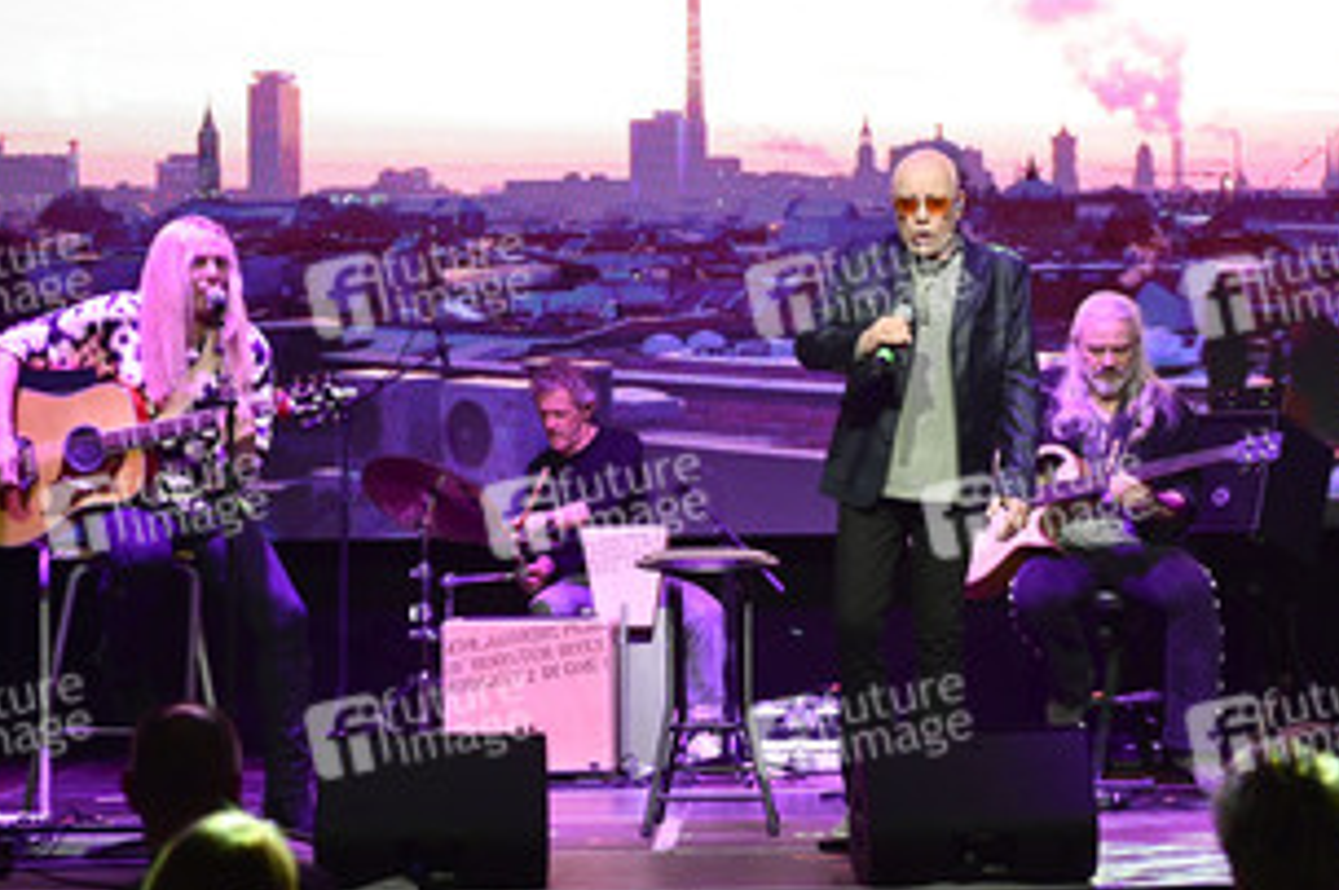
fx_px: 3864
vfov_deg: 13.1
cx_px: 918
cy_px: 397
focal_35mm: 104
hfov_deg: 19.6
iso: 2800
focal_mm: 70
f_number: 2.8
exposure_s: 1/320
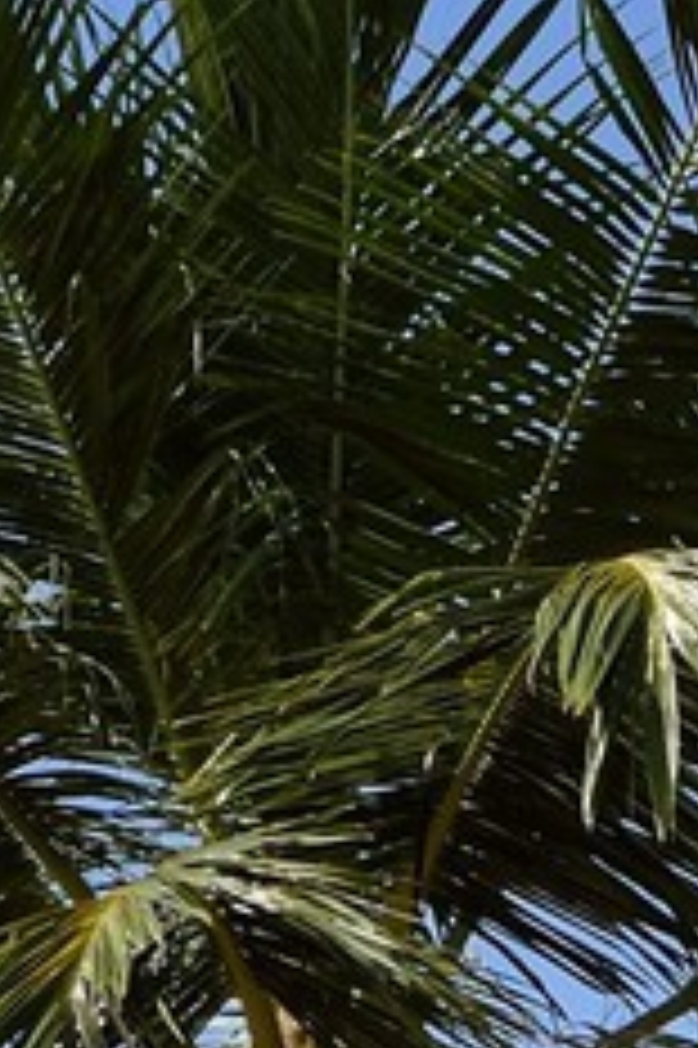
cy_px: 2946
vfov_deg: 7.7
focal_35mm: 240
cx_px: 639
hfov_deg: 5.7
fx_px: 6990
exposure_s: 1/250
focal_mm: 35
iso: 200
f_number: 14
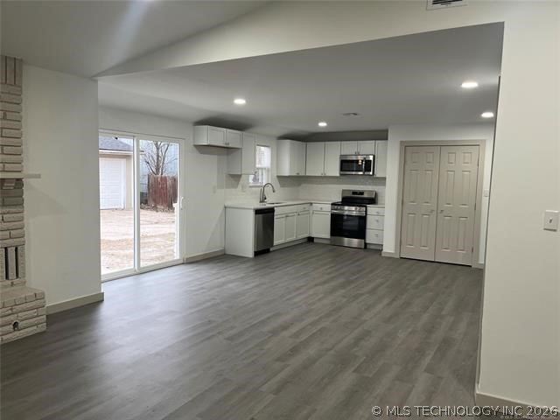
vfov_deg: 53.1
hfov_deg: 67.3
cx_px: 280
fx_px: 421
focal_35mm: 26
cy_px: 210
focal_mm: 5.1
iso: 125
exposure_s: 1/120
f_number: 1.6
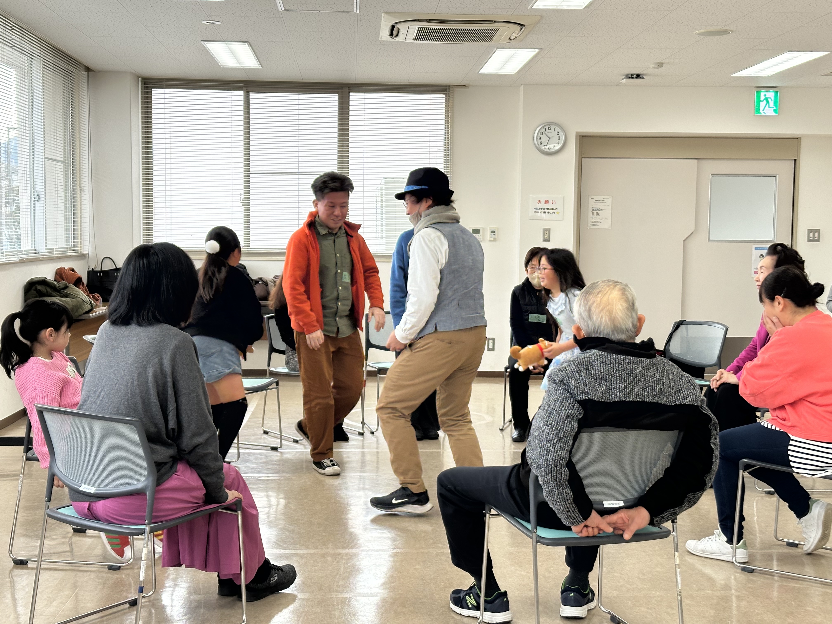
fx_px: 1154
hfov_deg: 39.7
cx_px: 416
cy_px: 312
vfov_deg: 30.3
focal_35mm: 48
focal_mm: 6.86
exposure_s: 1/120
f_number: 1.78
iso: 80
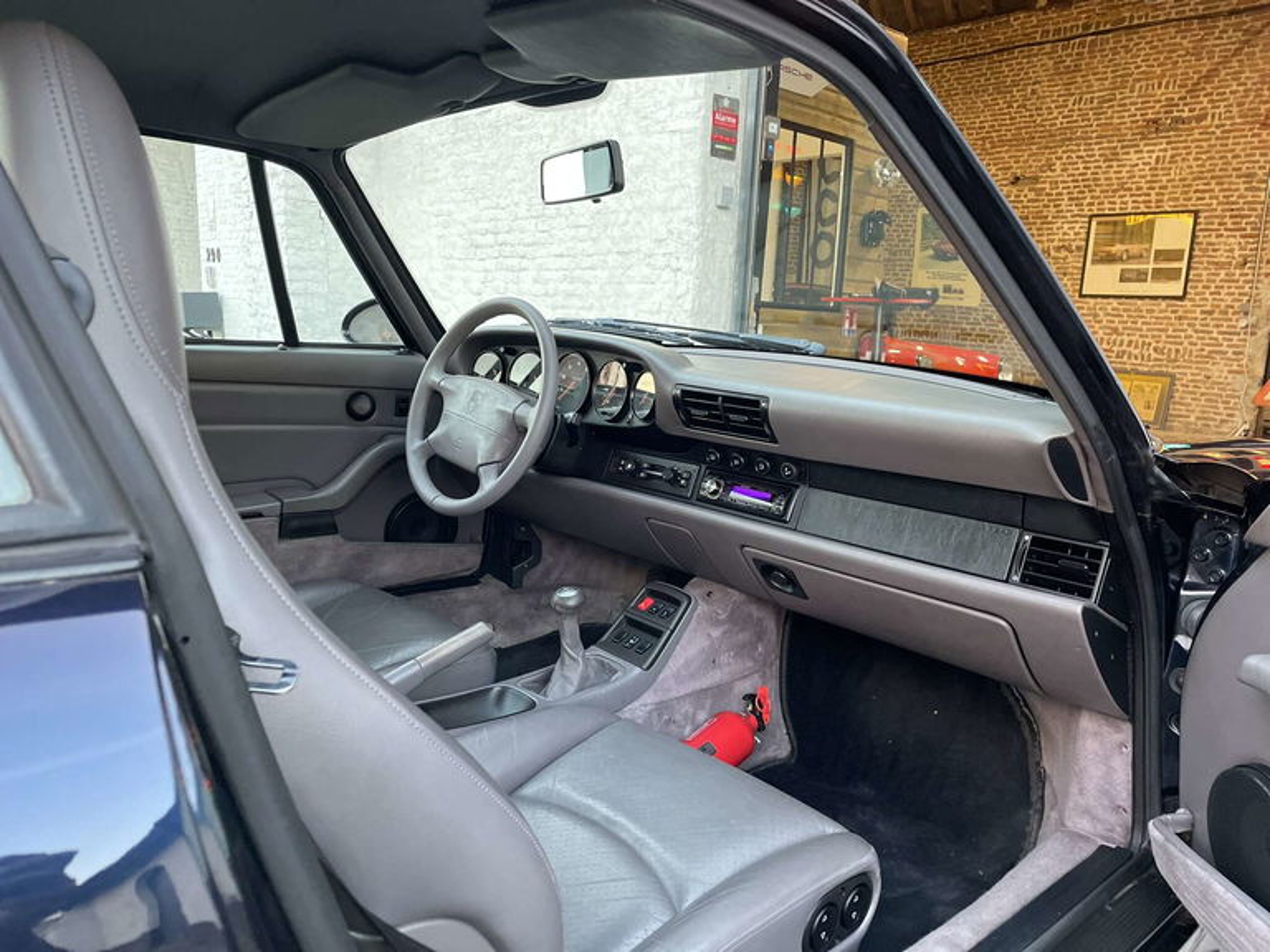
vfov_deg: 53.1
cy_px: 476
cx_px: 635
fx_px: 954
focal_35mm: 26
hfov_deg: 67.3
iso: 400
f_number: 1.6
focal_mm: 4.2
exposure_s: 1/60
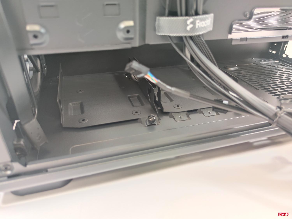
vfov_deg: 56.8
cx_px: 146
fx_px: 202
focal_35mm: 24
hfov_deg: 71.6
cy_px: 110
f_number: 1.85
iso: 748
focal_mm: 6.78
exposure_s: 1/17
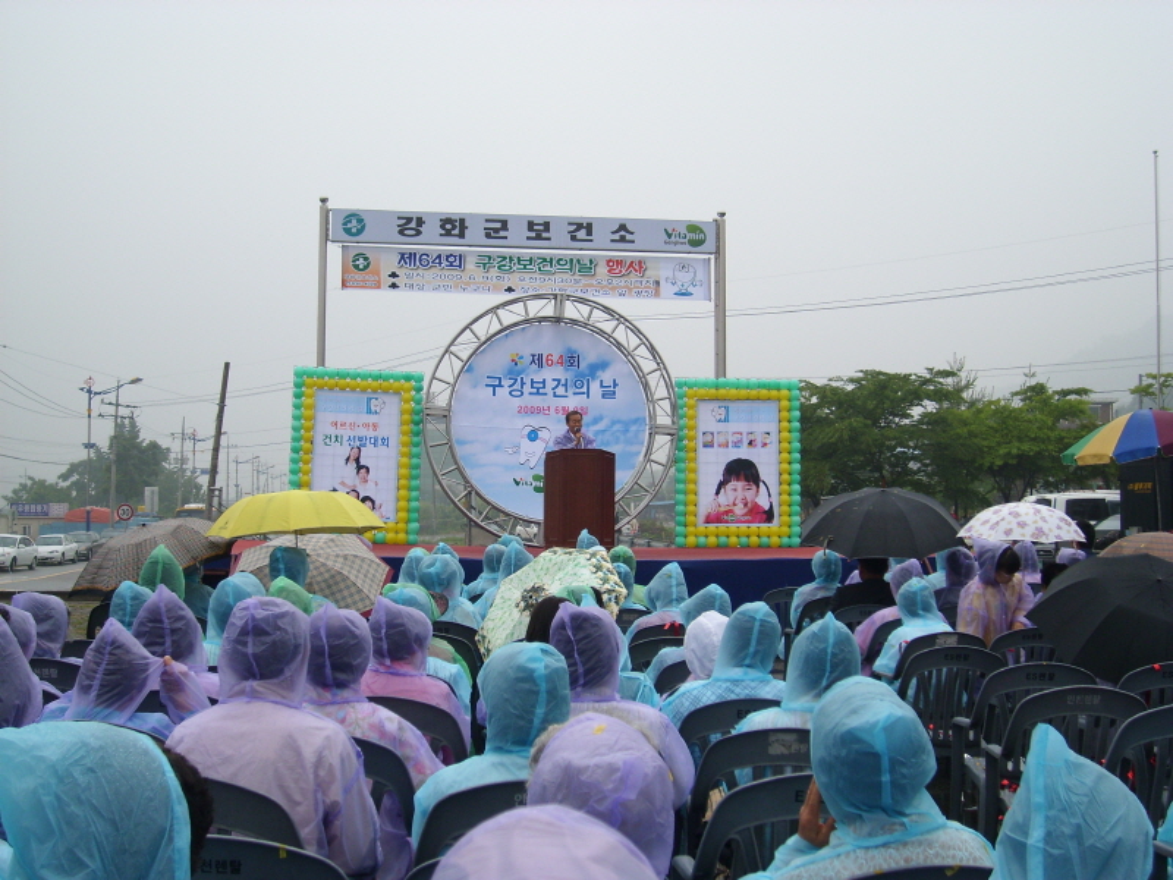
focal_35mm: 44
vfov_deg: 32.9
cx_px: 586
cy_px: 440
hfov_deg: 42.9
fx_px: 1491
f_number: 3.1
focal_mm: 7.43
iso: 50
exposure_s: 1/478
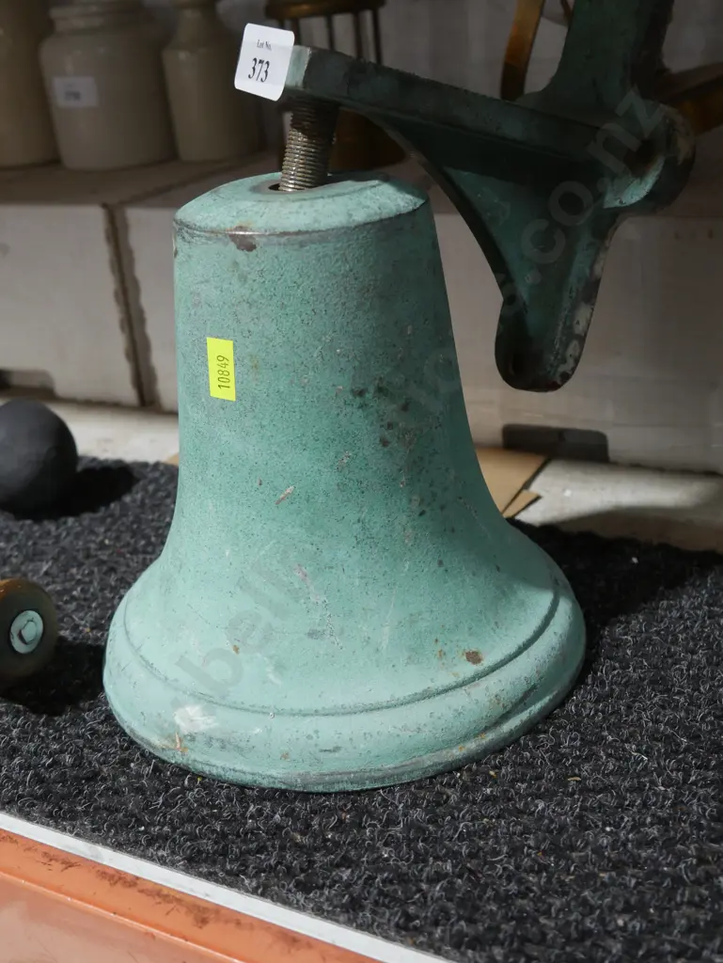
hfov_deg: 36.0
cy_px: 482
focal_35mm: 40
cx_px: 362
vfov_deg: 46.8
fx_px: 1113
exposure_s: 1/60
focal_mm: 20
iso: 800
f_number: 4.5
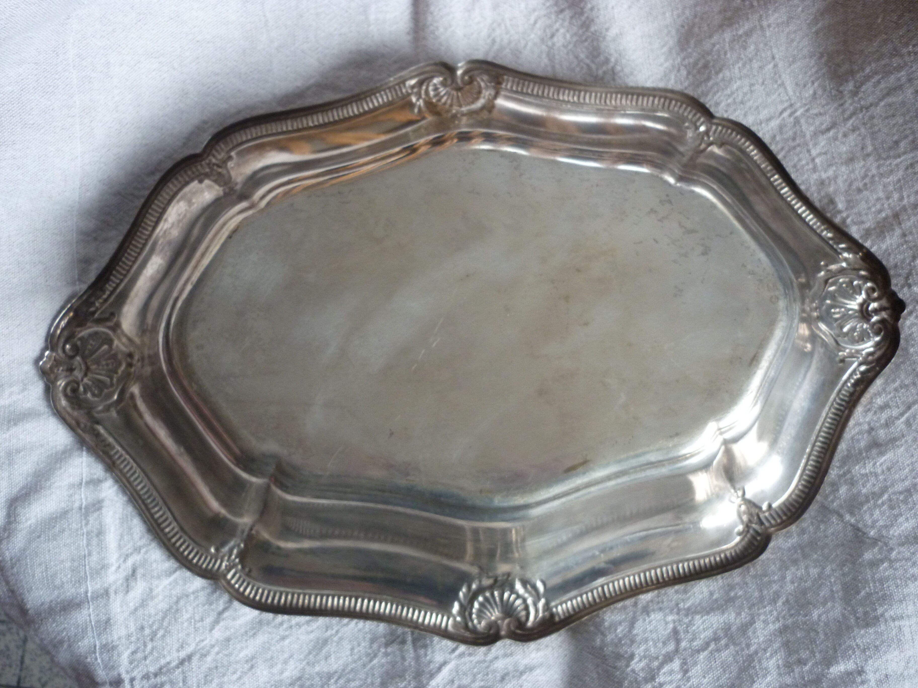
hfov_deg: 55.4
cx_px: 459
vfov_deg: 42.9
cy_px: 344
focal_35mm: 33
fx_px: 875
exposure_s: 1/30
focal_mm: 5.5
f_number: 2.8
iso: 250
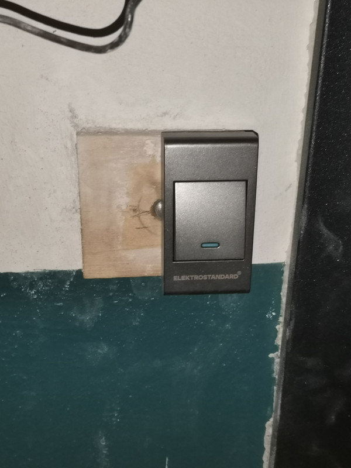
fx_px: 541
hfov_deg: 36.0
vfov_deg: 46.8
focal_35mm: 40
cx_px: 176
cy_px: 234
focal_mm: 4.75
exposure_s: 1/36
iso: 250
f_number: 1.8
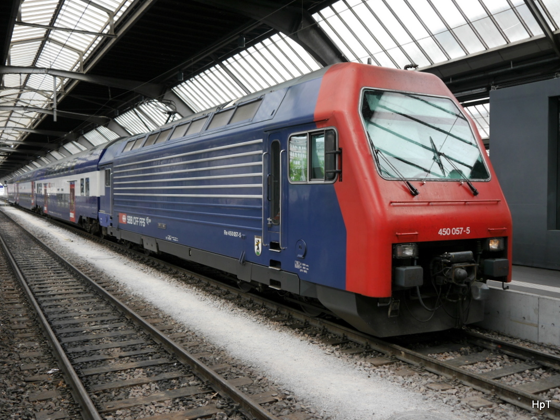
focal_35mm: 35
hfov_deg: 52.6
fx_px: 566
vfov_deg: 40.7
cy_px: 206
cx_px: 277
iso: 160
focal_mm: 17
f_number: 4
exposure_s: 1/125
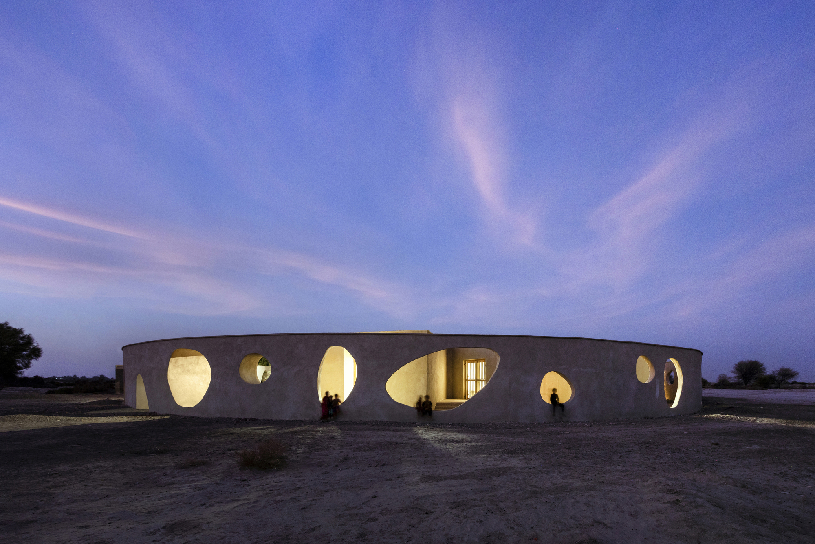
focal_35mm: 14
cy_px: 272
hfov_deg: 104.2
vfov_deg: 81.3
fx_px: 317
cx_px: 408
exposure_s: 20
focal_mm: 14
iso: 320
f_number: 9
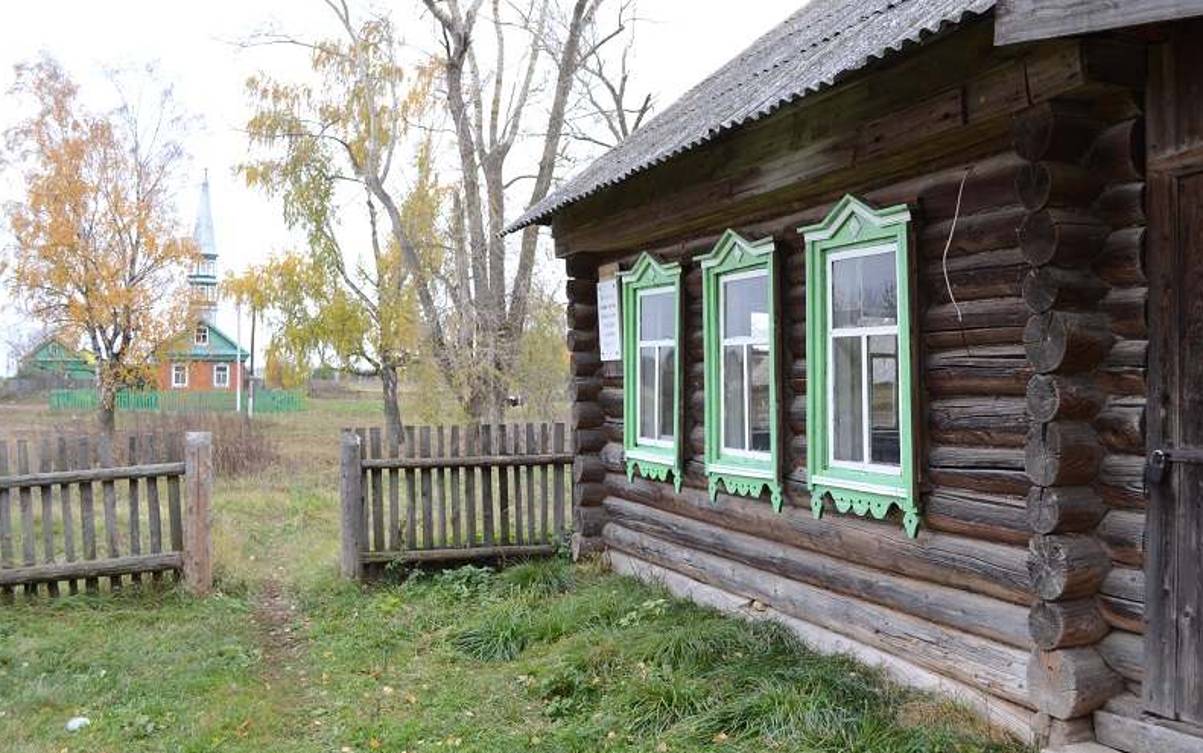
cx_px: 601
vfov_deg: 37.3
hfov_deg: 56.7
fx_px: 1115
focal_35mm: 34
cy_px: 354
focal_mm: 22
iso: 400
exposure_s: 1/100
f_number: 5
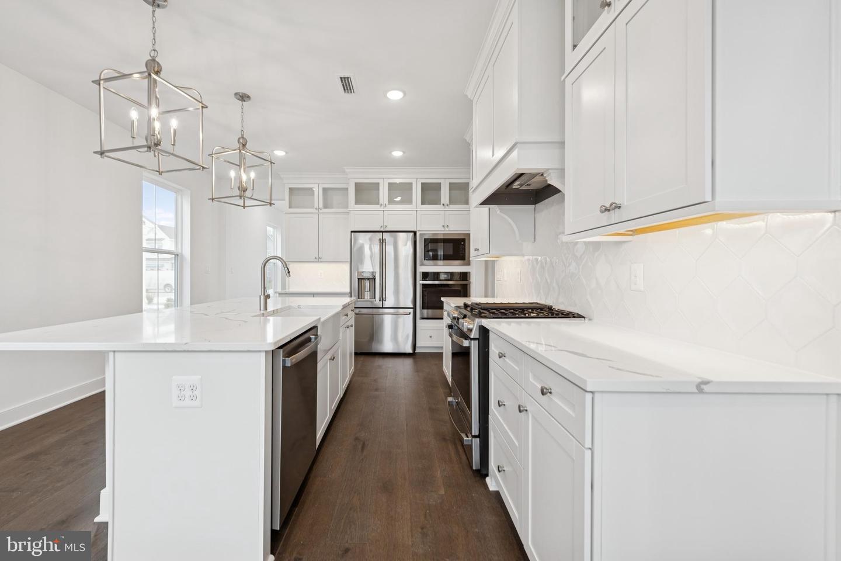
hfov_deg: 104.3
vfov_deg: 81.2
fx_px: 327
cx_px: 420
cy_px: 280
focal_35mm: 14
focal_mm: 14
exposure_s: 1/15
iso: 100
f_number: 8
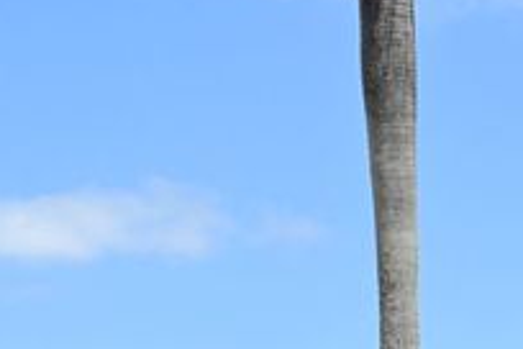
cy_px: 405
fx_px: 3138
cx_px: 318
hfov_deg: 9.5
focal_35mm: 216
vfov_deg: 6.3
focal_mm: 46
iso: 100
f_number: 8
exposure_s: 1/250
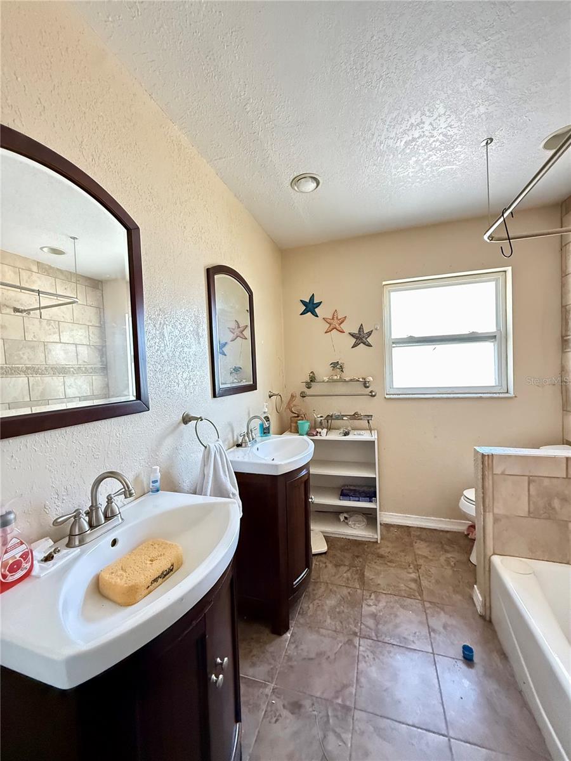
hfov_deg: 85.7
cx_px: 286
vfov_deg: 102.1
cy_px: 380
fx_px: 308
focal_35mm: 14
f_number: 2.2
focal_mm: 2.22
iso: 1000
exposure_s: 1/60
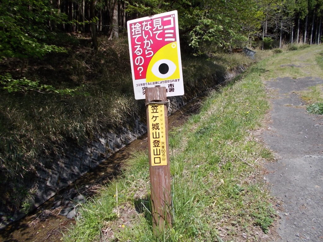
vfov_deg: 53.1
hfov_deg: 67.3
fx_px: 243
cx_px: 162
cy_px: 121
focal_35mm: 26
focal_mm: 4.6
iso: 80
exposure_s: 1/100
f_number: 8
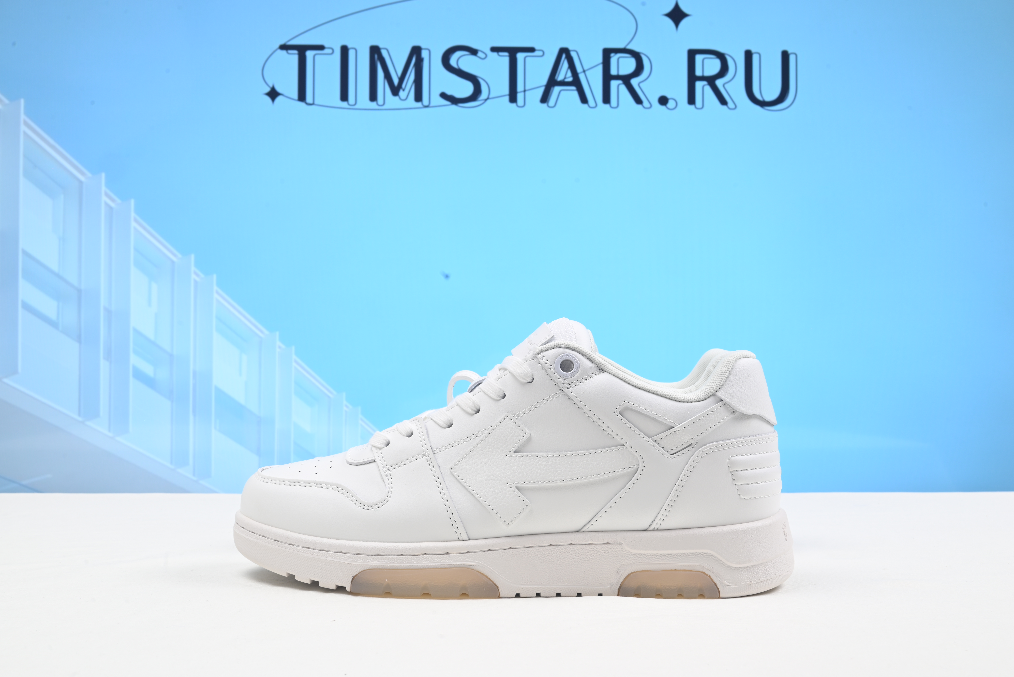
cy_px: 338
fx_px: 1127
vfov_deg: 33.4
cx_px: 507
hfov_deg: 48.4
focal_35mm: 40
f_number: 16
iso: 100
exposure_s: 1/2
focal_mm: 40
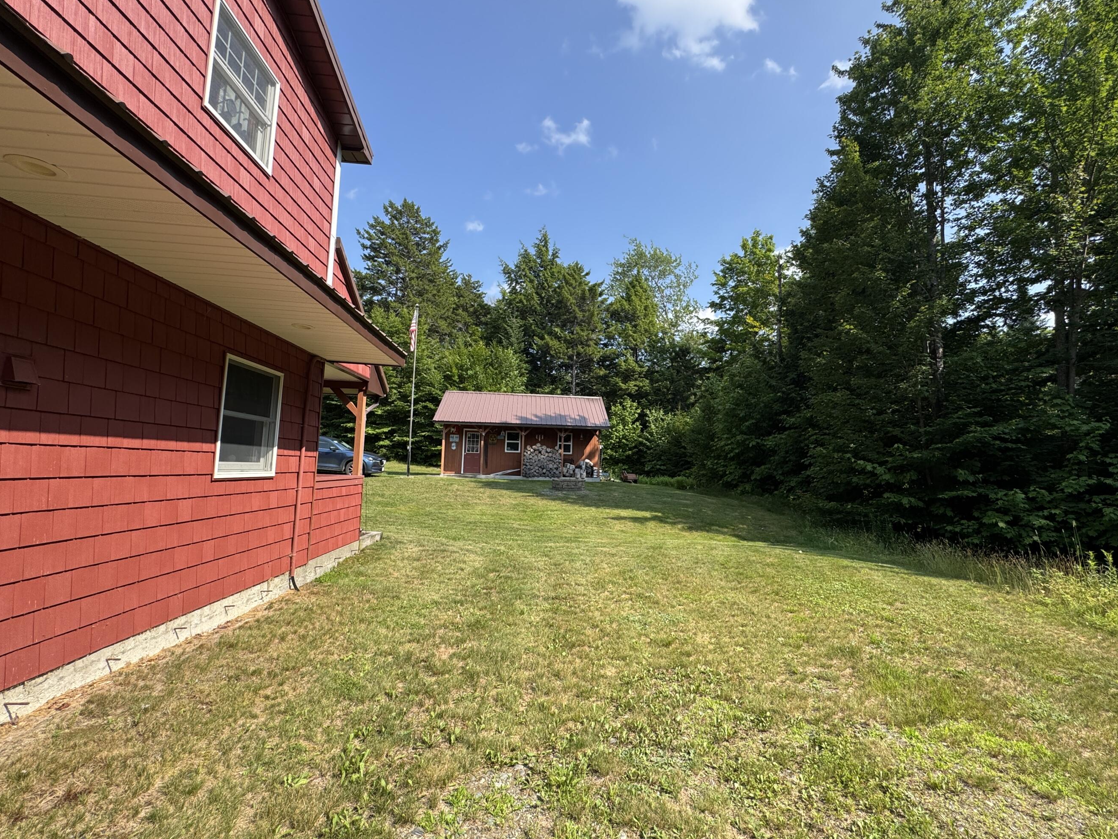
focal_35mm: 16
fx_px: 517
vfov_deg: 78.1
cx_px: 596
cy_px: 423
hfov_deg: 94.4
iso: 40
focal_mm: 2.22
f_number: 2.2
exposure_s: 1/763
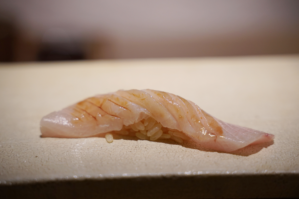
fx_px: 623
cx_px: 150
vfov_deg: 18.2
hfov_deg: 27.0
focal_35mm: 75
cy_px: 100
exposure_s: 1/80
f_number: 4
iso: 1250
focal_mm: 75
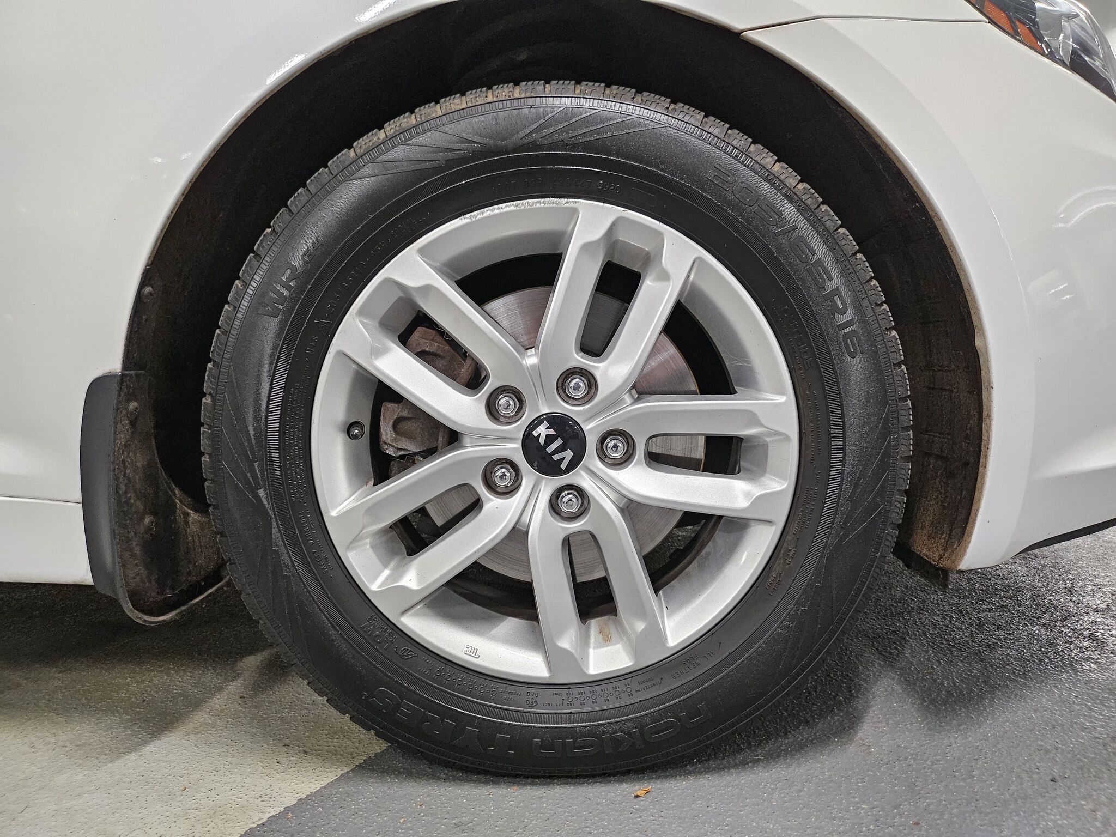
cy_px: 418
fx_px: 774
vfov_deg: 56.8
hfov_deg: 71.6
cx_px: 558
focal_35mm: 24
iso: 640
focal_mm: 5
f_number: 1.8
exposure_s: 1/120
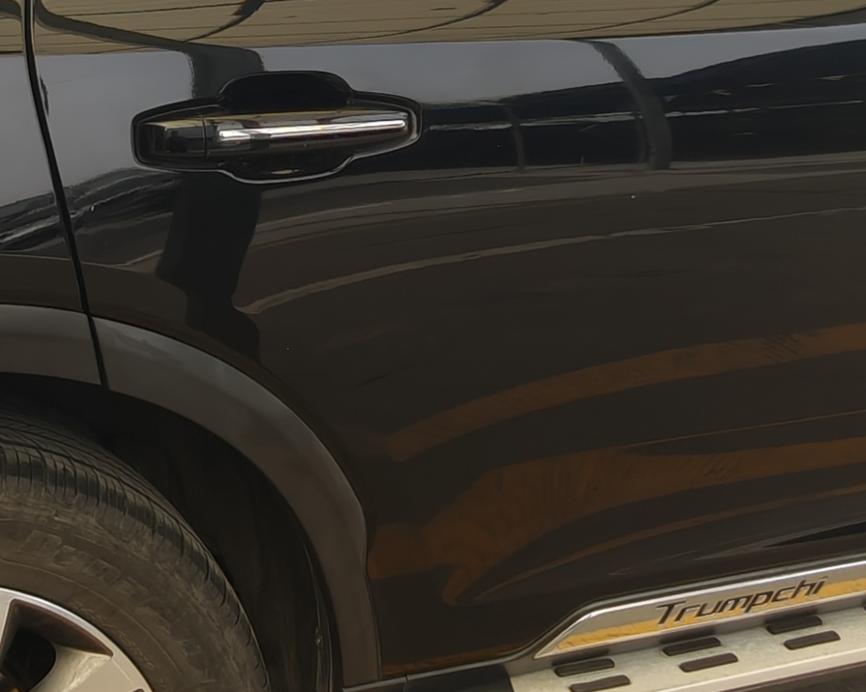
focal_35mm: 67
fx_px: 1717
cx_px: 328
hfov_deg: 28.2
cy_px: 87
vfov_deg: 22.3
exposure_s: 1/301
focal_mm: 2.3
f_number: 2
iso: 100
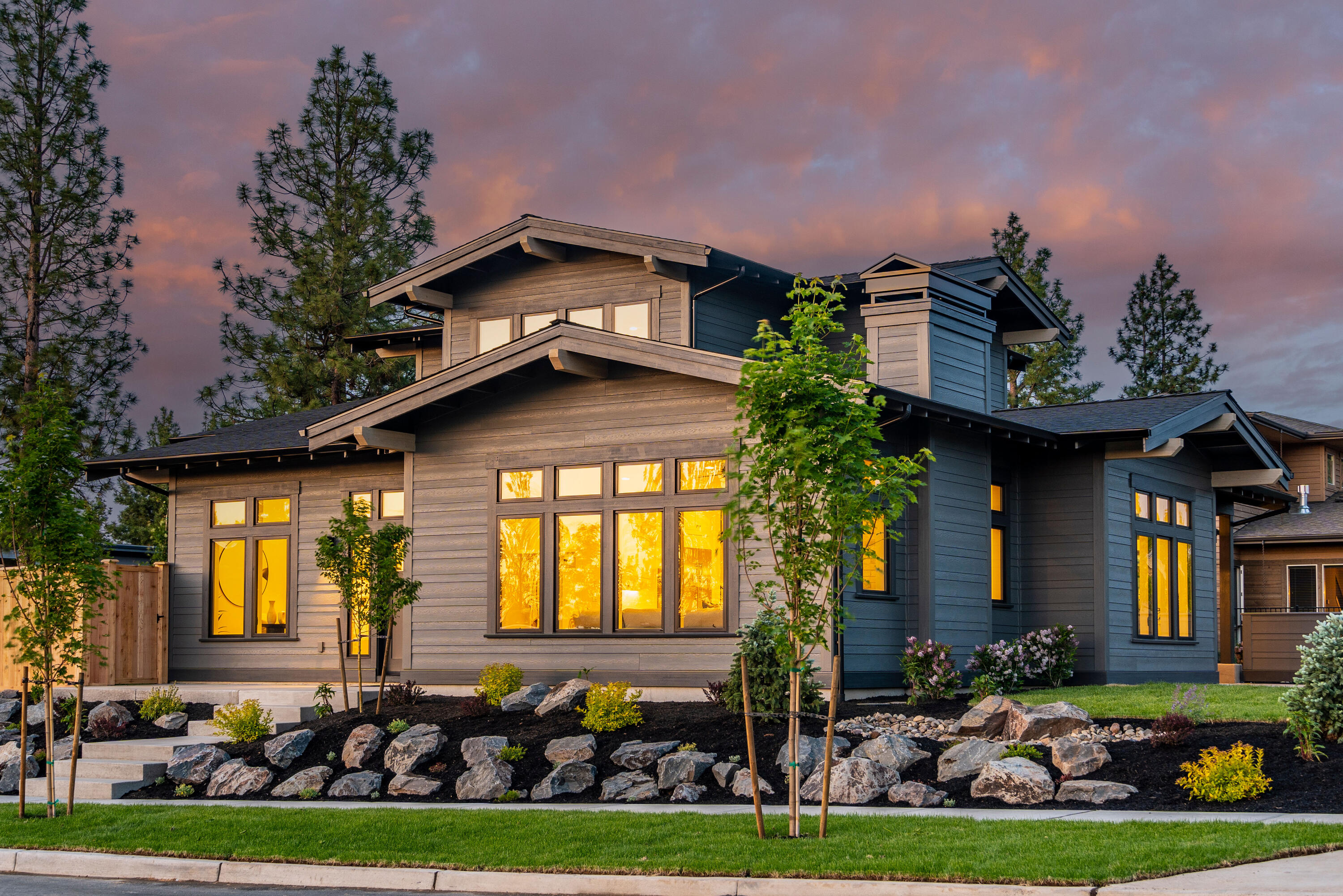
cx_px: 672
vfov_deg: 26.5
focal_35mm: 51
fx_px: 1902
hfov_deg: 38.9
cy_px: 448
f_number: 8
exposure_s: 1
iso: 100
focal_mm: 34
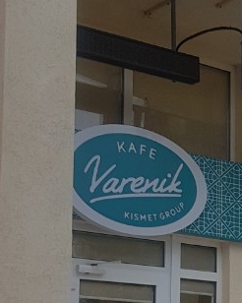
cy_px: 250
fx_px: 986
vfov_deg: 17.3
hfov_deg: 13.0
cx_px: 404
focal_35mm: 110
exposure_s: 1/2000
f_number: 1.7
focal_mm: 4.2
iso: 40
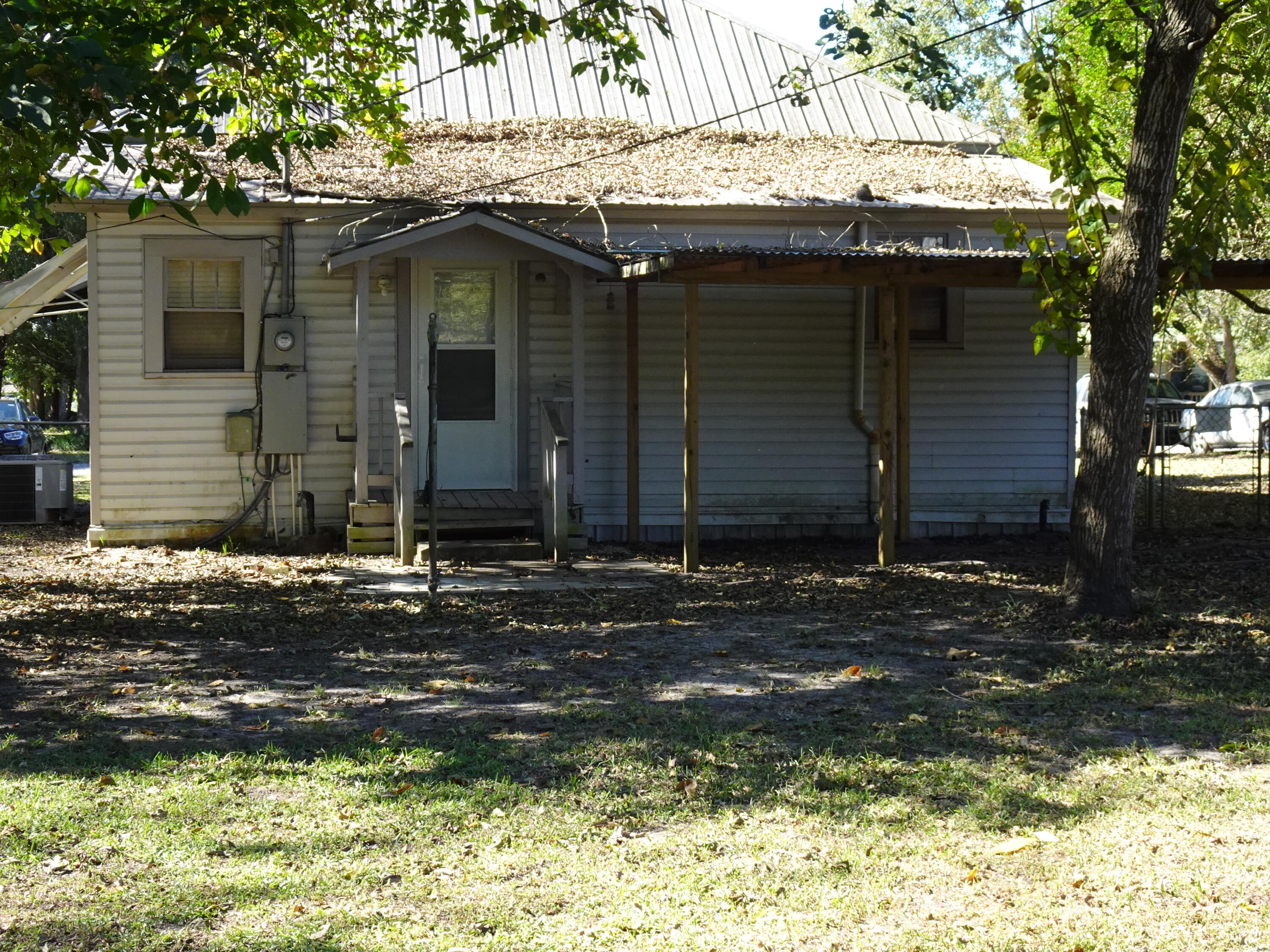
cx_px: 635
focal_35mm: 58
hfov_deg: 33.2
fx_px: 2128
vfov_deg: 25.2
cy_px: 476
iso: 200
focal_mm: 9.24
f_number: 4.5
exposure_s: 1/160
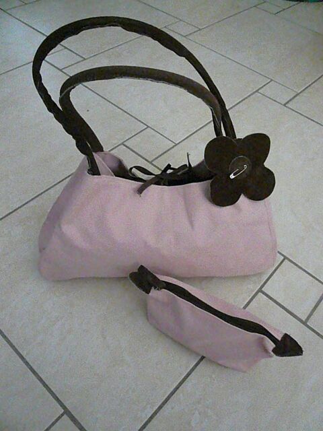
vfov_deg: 63.4
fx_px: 348
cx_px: 162
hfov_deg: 49.7
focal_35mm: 28
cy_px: 216
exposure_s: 1/640
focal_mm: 4.6
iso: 3200
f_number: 2.8
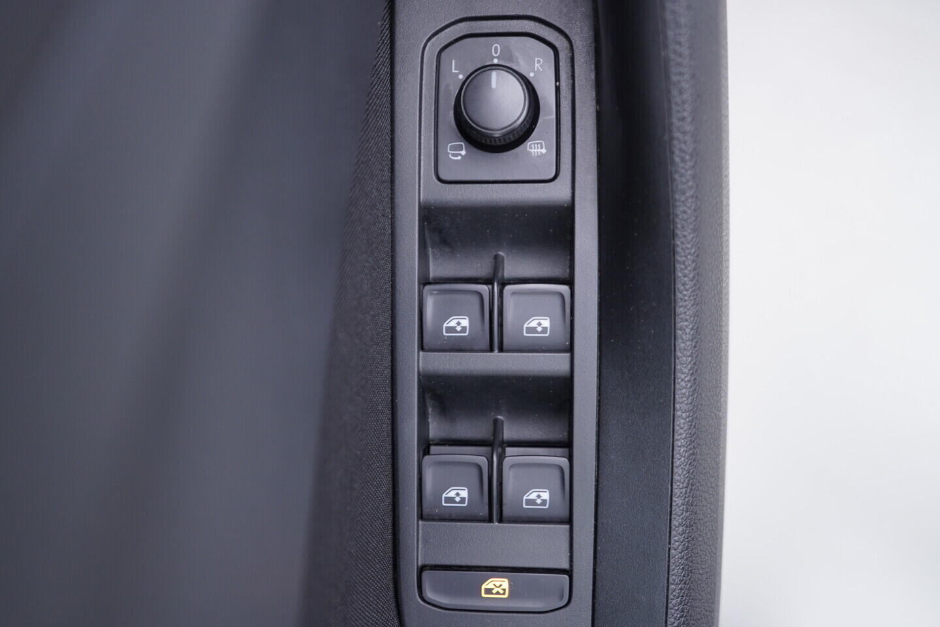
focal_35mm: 36
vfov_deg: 36.9
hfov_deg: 53.1
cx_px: 470
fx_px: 940
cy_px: 314
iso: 250
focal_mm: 24
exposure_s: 1/40
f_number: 2.8
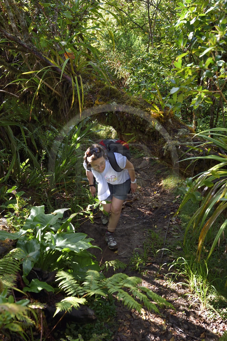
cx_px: 114
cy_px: 170
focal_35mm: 38
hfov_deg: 35.0
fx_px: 360
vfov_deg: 50.7
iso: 800
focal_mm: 38
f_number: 6.3
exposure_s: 1/160
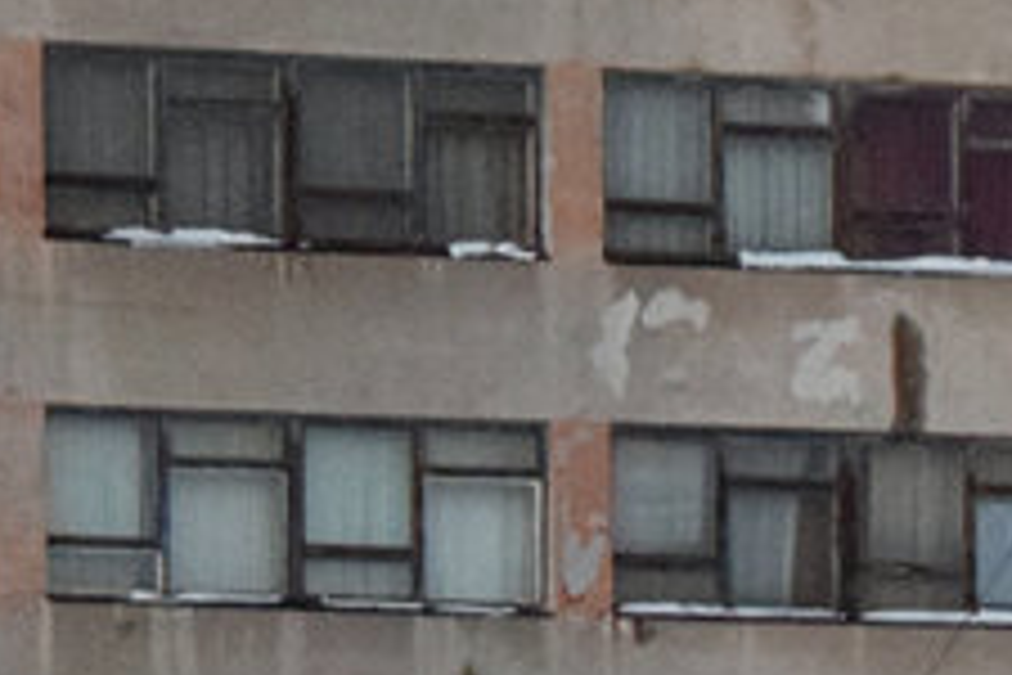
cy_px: -403
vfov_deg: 2.7
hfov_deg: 4.0
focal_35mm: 512
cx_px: 522
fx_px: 14392
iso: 1600
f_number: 5.6
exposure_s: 1/100
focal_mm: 60
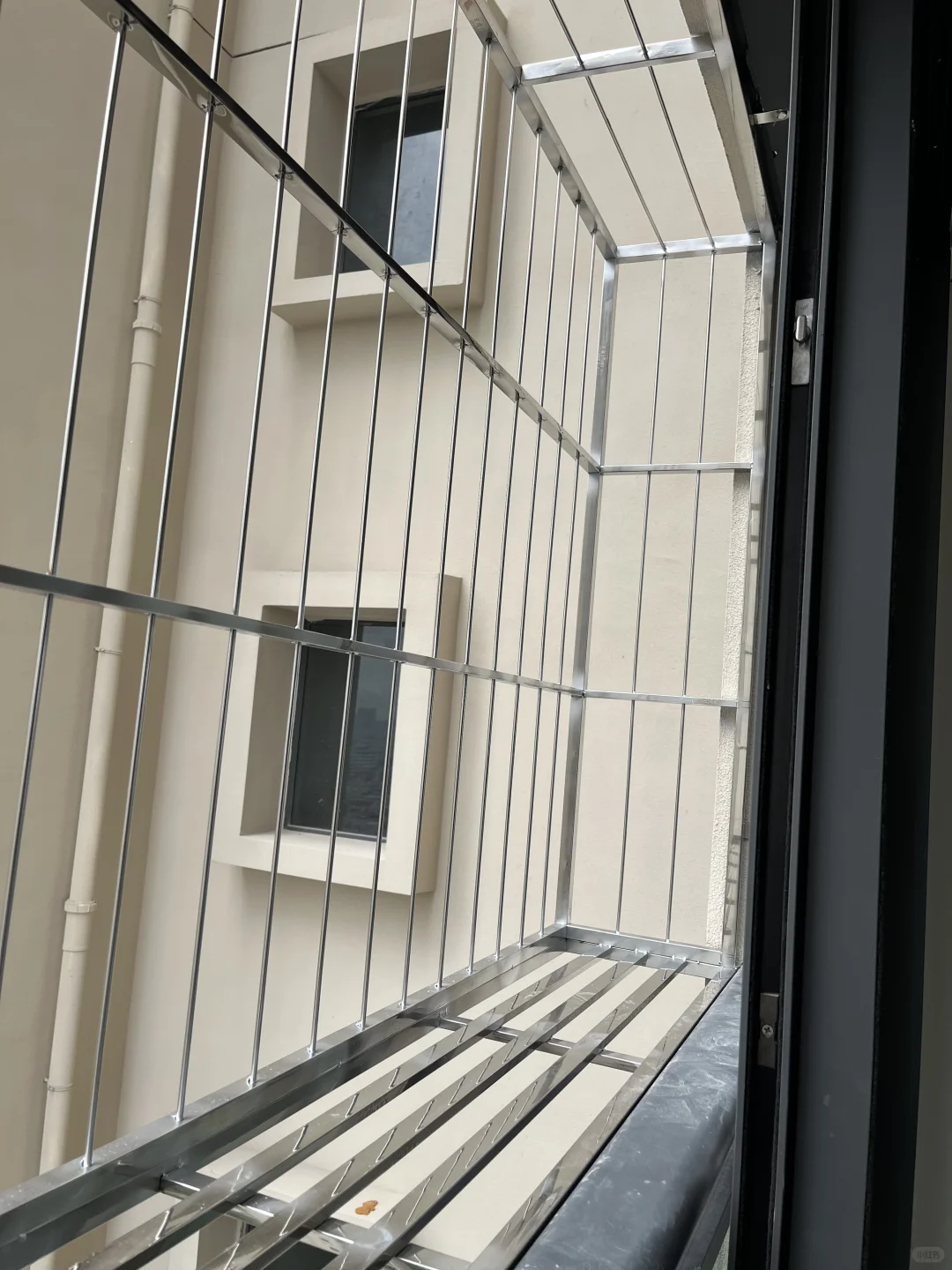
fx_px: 953
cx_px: 476
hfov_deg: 53.1
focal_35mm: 26
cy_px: 635
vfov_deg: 67.3
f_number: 1.6
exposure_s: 1/1199
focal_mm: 5.1
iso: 50
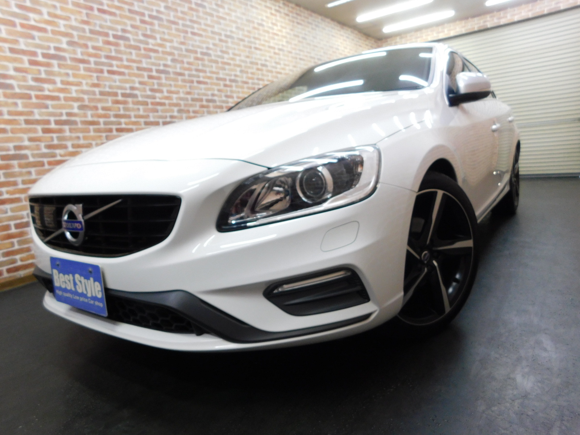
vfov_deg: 58.9
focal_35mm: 23
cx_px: 290
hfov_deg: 73.9
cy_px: 218
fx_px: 385
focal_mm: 4
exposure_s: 1/30
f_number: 3
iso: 250
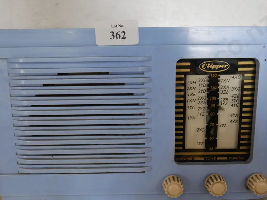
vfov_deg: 35.9
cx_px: 139
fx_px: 309
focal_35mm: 40
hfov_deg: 46.8
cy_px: 120
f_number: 4.5
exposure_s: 1/60
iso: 1600
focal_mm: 16
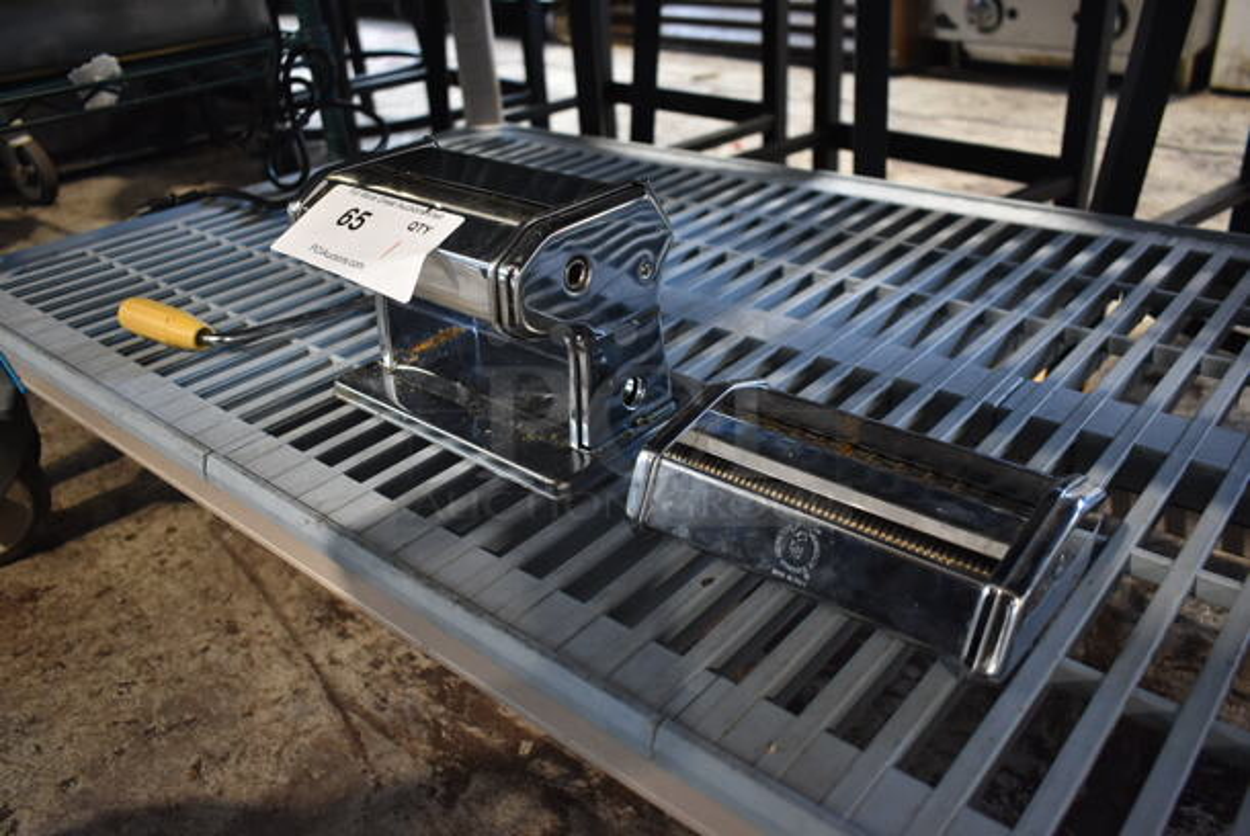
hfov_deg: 67.3
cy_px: 418
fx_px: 938
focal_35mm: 27
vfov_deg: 48.0
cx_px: 625
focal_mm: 18
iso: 900
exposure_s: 1/30
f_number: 3.5
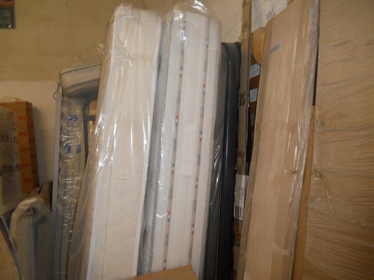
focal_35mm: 27
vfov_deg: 51.4
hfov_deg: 65.3
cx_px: 187
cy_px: 140
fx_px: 292
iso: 200
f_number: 3.2
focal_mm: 4.9
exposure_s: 1/25
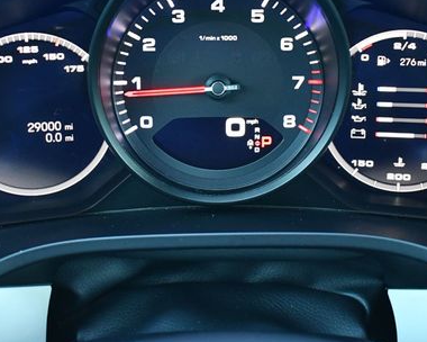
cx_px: 209
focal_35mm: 57
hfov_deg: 33.0
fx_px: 720
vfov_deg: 26.6
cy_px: 119
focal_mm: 18
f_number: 3.5
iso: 1800
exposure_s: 1/125
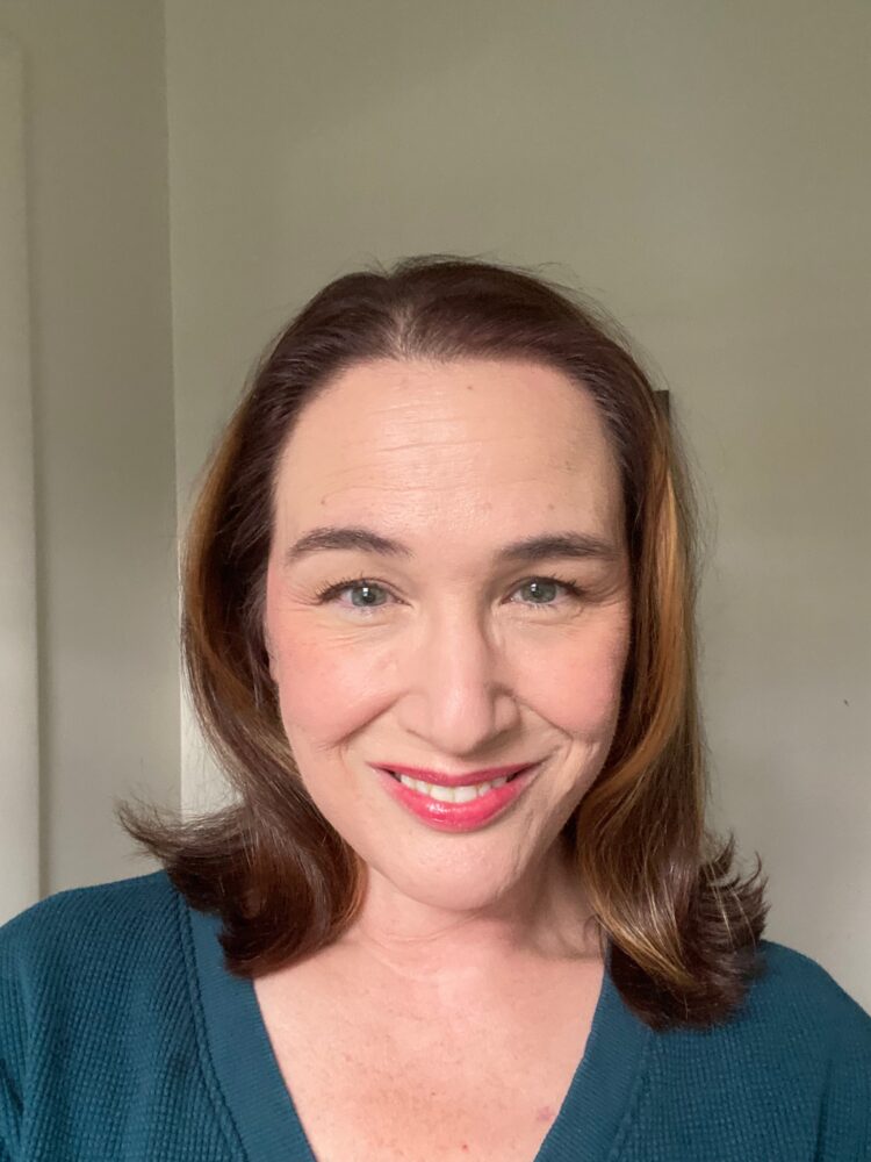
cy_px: 581
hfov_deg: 46.8
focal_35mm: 30
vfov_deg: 60.0
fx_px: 1006
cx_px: 436
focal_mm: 2.71
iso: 400
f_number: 2.2
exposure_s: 1/58
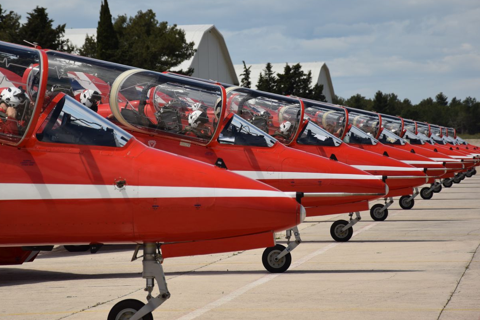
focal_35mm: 209
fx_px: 2782
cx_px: 205
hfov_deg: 9.9
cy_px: 112
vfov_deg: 6.6
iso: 100
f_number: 5.6
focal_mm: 105
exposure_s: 1/800
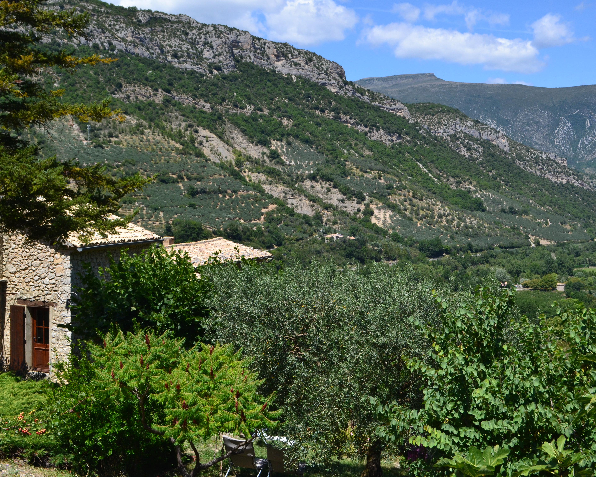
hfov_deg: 42.0
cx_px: 318
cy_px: 238
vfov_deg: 34.1
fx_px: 776
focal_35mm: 44
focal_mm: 26
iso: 400
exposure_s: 1/400
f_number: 11
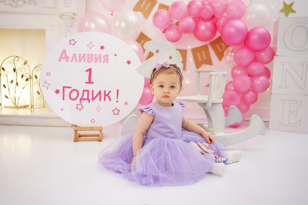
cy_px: 102
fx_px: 299
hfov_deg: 54.4
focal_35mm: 35
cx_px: 154
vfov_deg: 37.9
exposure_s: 1/160
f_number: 2.8
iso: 320
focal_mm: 35
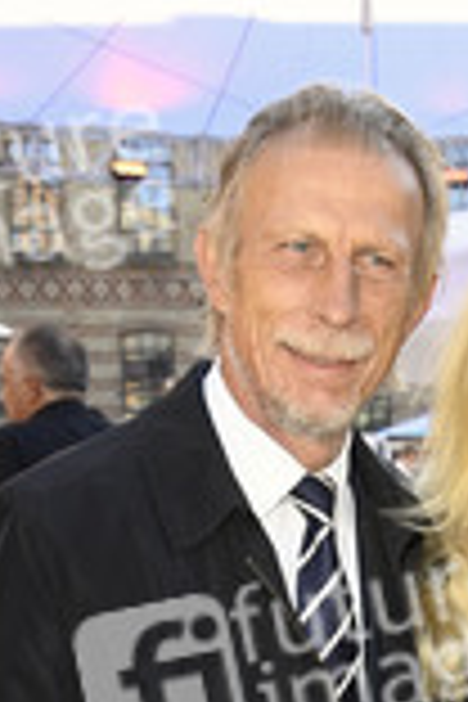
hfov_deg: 12.0
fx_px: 2203
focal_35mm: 113
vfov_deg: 17.1
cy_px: 886
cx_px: 436
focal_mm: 44
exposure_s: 1/250
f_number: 7.1
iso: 640
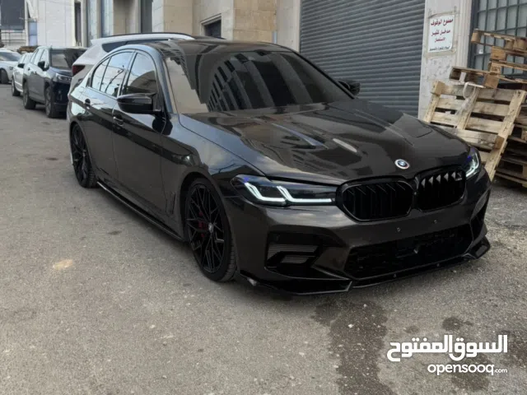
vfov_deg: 56.8
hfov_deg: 71.6
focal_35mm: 24
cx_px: 264
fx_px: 365
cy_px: 198
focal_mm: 6.76
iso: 64
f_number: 1.78
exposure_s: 1/140
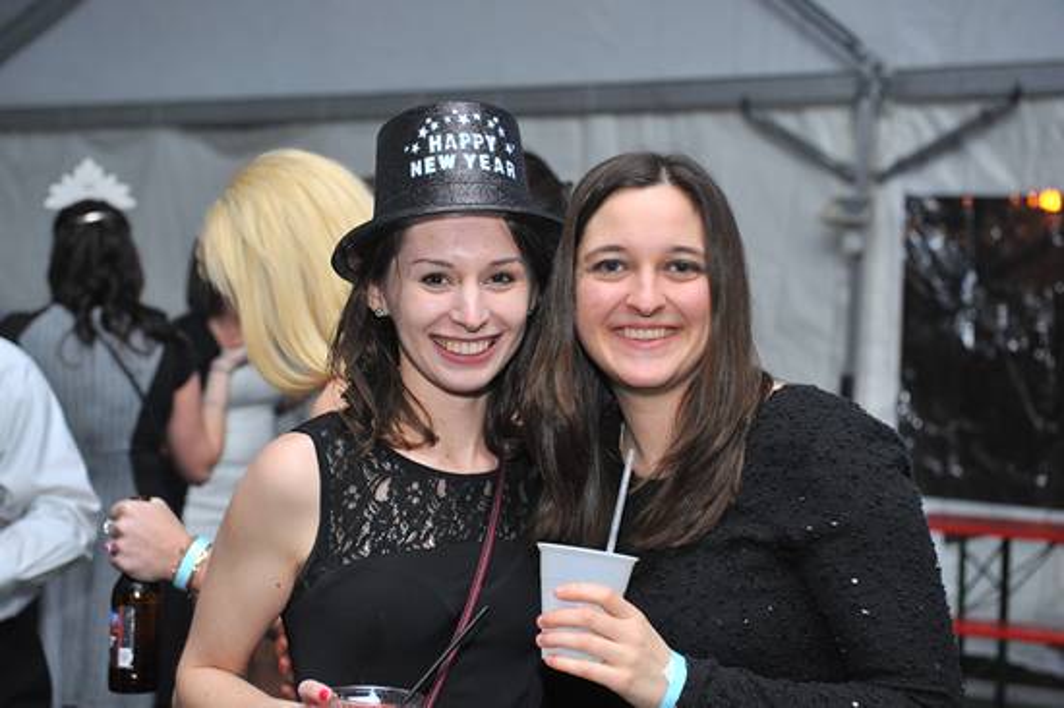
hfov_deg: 30.5
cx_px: 532
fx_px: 1949
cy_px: 354
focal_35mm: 66
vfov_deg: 20.6
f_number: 5
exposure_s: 1/100
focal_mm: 66
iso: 1250
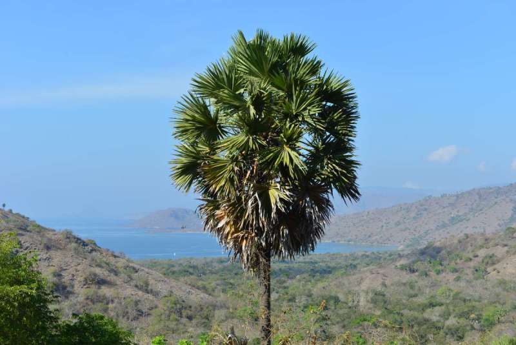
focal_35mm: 70
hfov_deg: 28.8
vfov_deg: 19.5
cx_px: 258
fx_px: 1004
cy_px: 172
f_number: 10
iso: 250
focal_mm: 70
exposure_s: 1/400
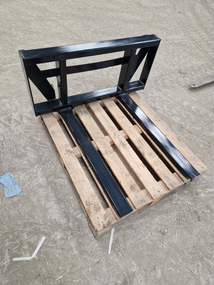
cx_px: 107
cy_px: 142
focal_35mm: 23
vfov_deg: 73.9
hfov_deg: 58.9
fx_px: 190
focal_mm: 5.4
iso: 200
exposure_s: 1/180
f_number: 1.8
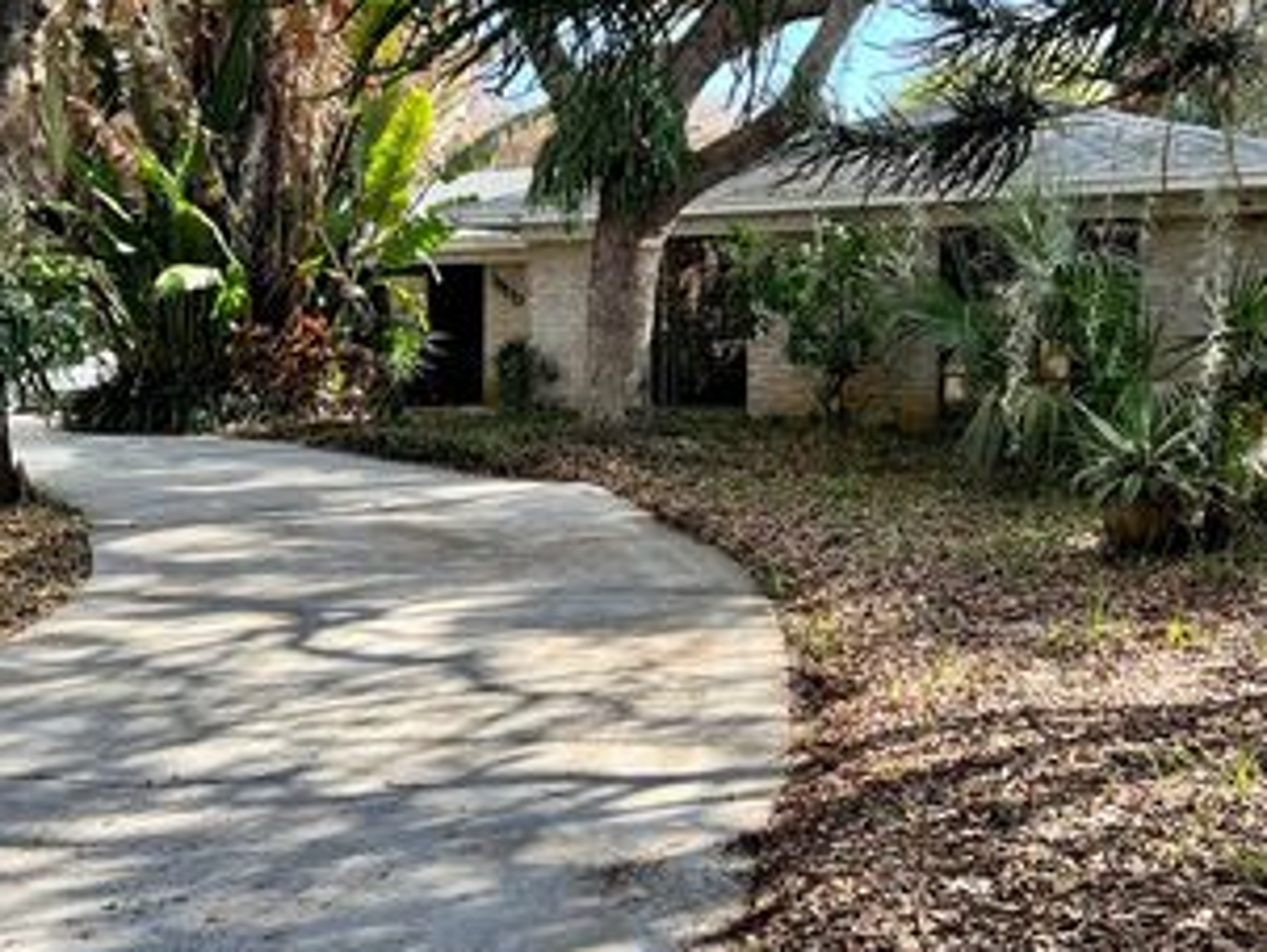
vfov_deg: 33.4
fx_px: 1575
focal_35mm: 43
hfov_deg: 43.8
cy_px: 325
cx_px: 608
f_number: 1.5
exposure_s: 1/547
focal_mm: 5.7
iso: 50
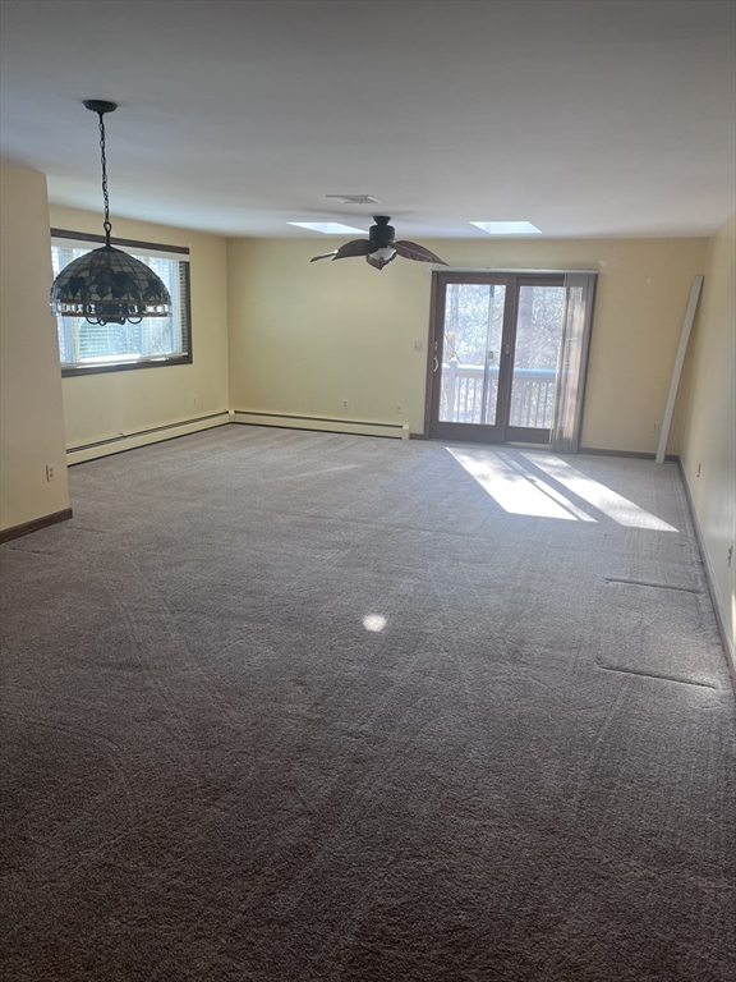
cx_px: 368
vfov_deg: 67.3
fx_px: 737
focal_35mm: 26
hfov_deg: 53.1
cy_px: 491
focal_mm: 5.1
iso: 100
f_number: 1.6
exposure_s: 1/120
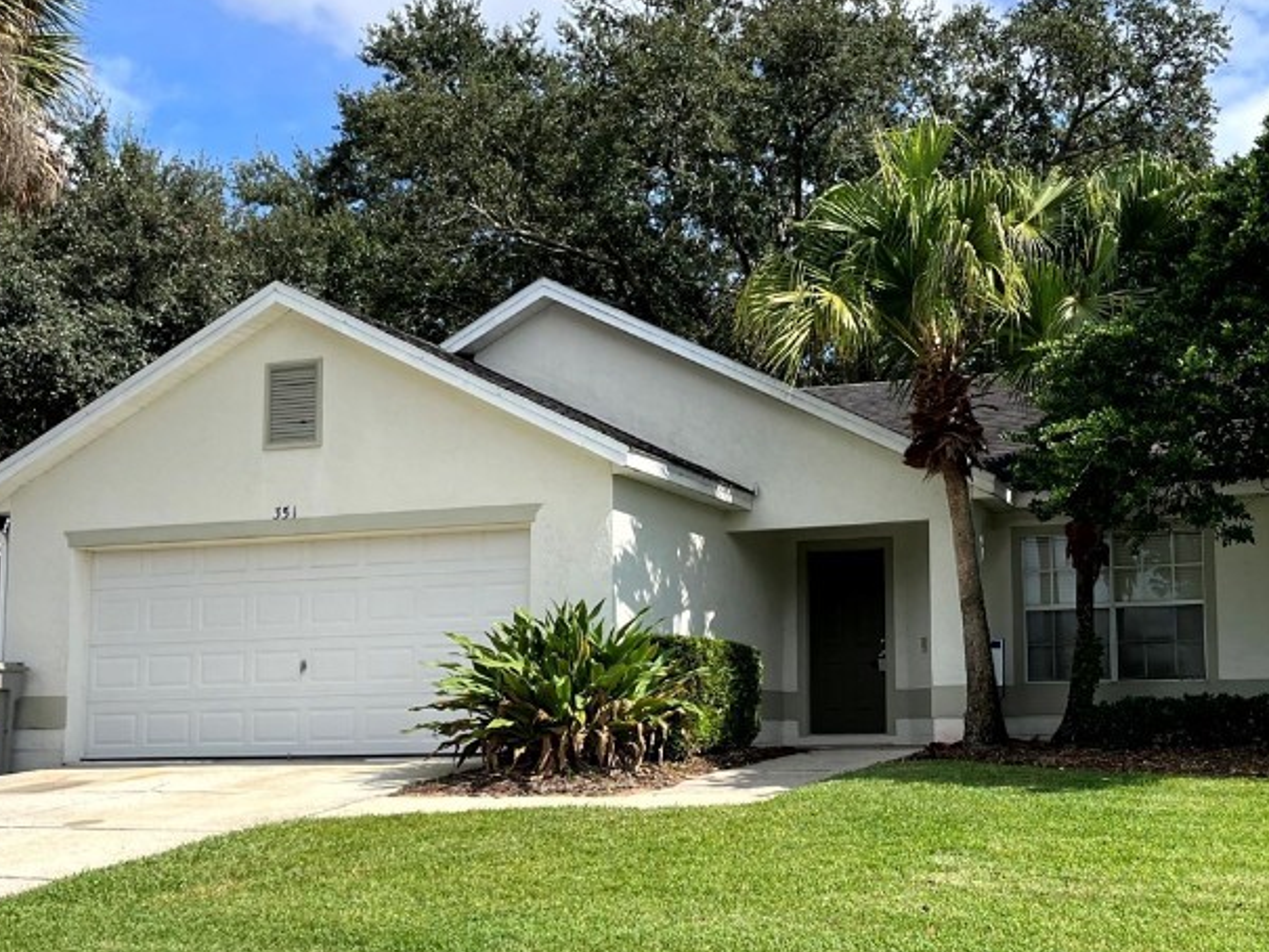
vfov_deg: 32.8
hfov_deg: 42.2
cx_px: 875
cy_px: 581
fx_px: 1613
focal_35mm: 44
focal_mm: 5.1
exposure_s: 1/3623
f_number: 1.6
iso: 50
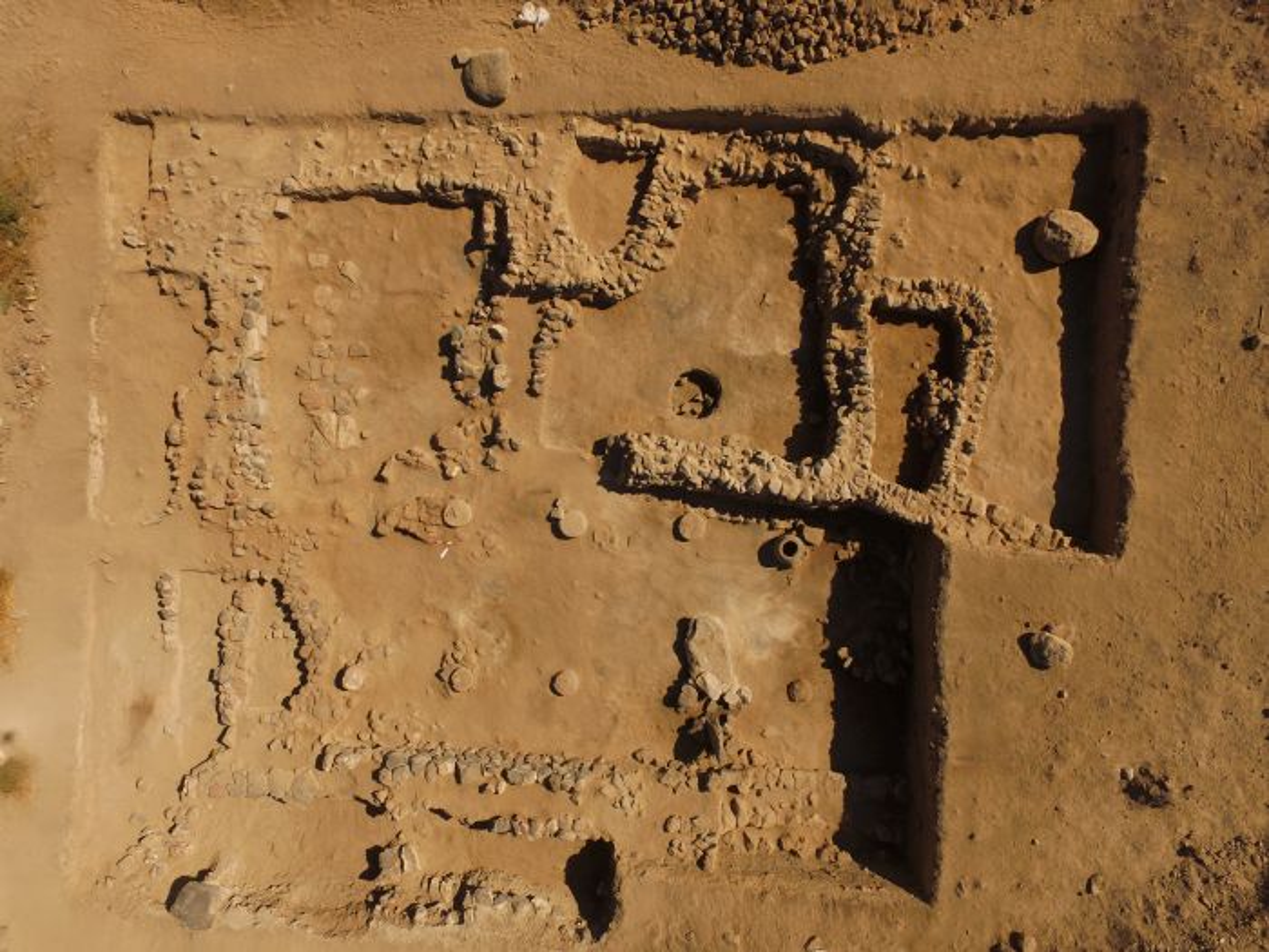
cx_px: 634
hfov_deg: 81.7
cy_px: 476
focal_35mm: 20
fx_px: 733
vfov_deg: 66.0
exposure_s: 1/1761
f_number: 2.8
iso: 100
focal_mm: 3.61
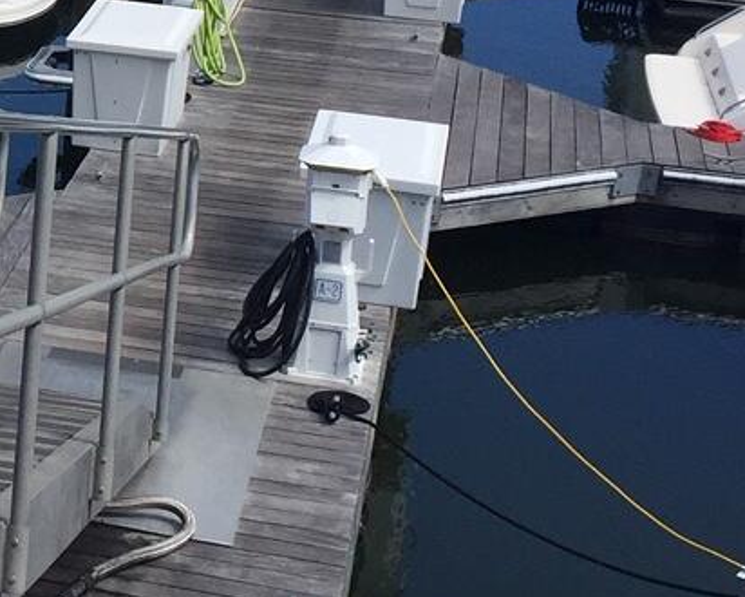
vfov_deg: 13.6
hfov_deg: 15.8
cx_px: -349
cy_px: -11
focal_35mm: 112
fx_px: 2471
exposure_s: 1/2083
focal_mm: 4.15
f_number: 2.2
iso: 32
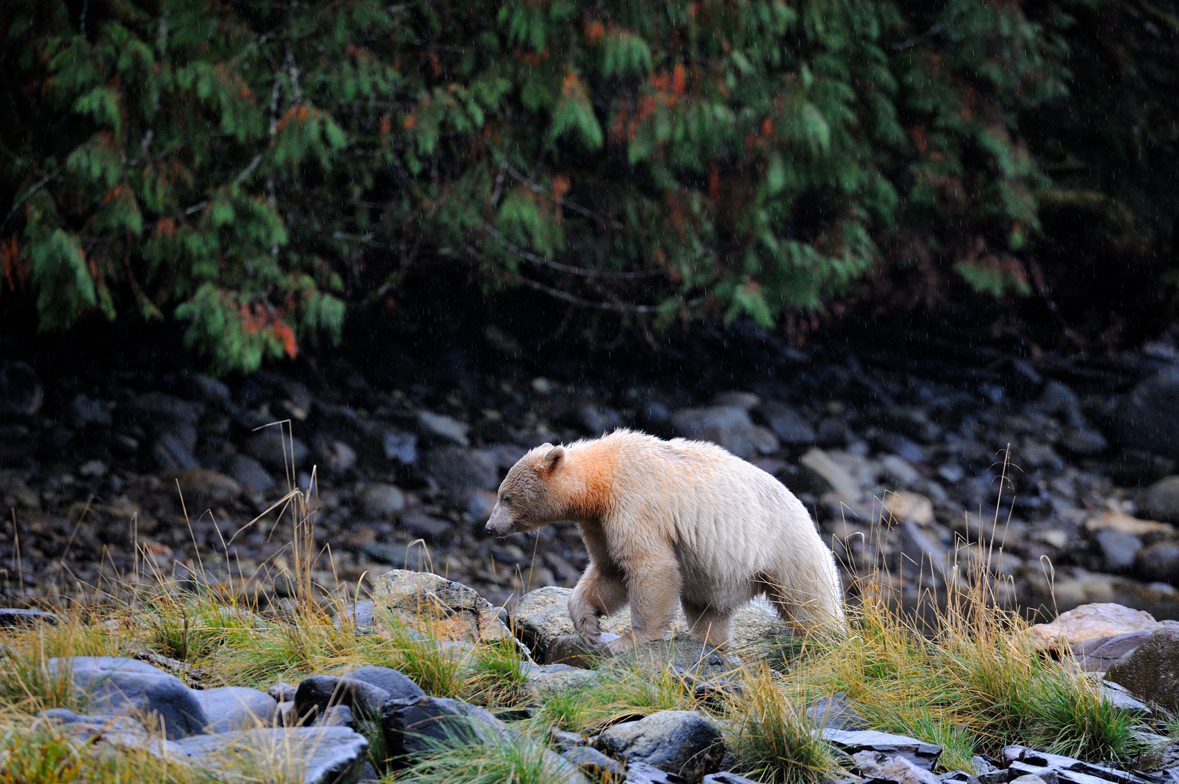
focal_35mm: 400
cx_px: 590
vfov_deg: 3.4
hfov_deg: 5.2
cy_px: 392
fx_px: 13091
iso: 1600
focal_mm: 400
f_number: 5.6
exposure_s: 1/350
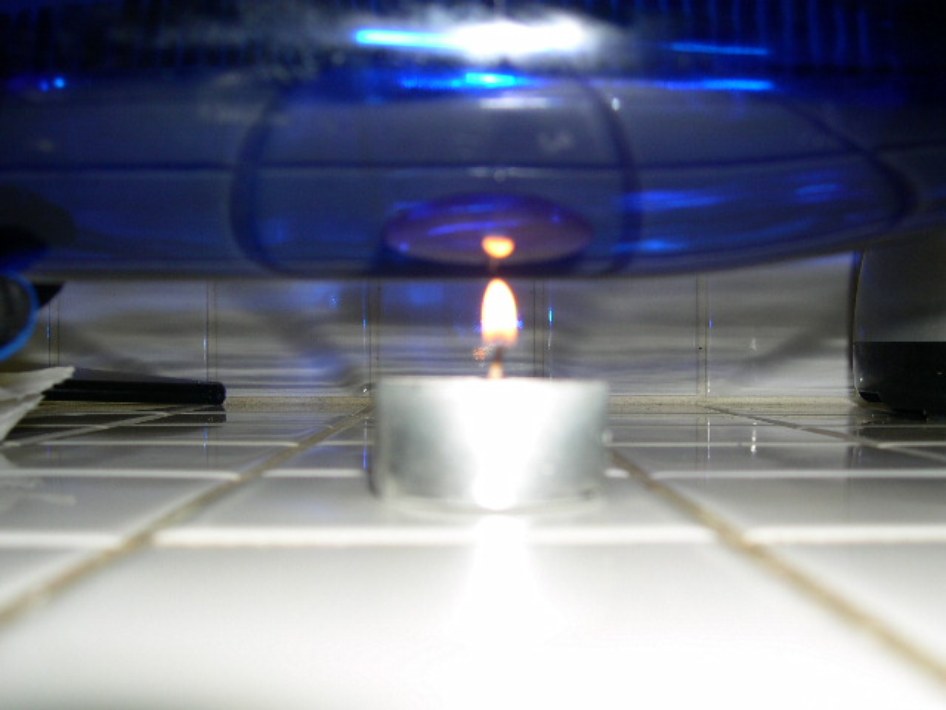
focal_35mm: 38
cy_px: 355
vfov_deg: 37.7
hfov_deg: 49.0
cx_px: 473
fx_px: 1038
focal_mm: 8
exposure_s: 1/60
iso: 100
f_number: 2.8
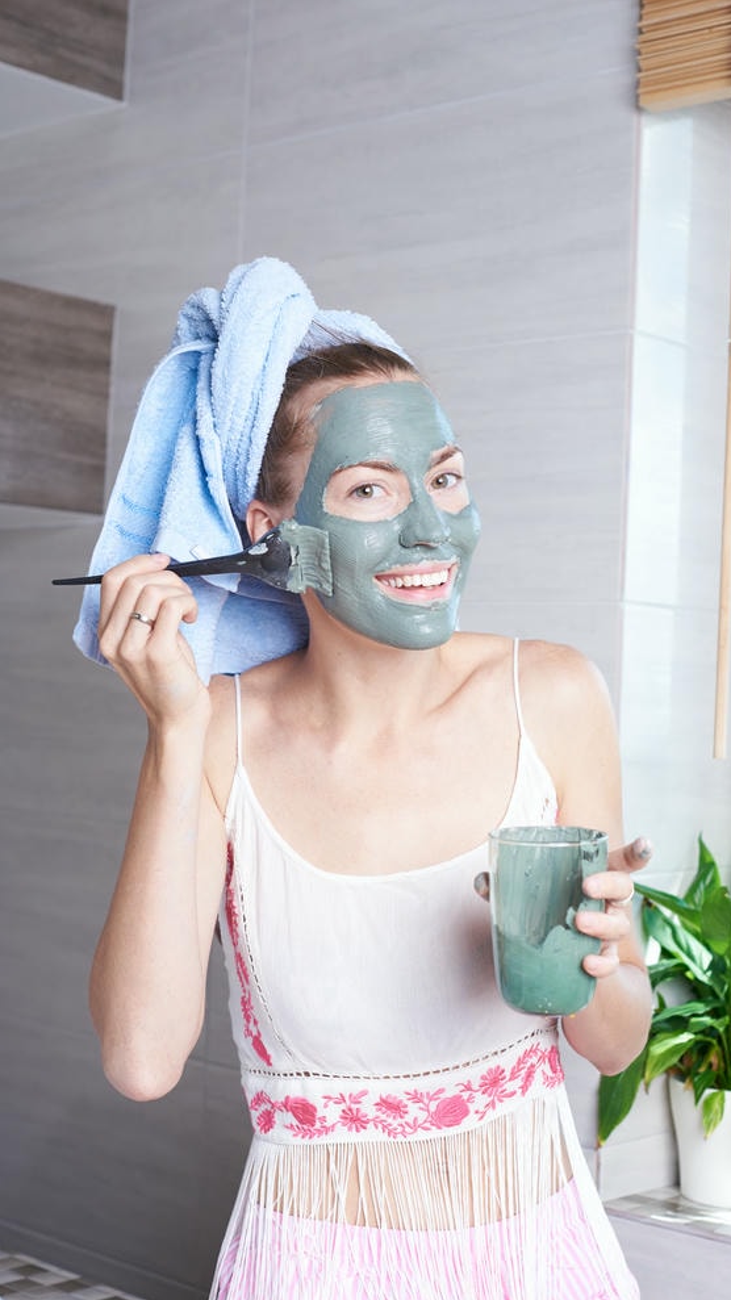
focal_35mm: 53
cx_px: 396
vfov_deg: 39.2
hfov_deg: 22.6
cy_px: 656
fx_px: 1827
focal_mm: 50
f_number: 4.5
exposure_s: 1/125
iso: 100
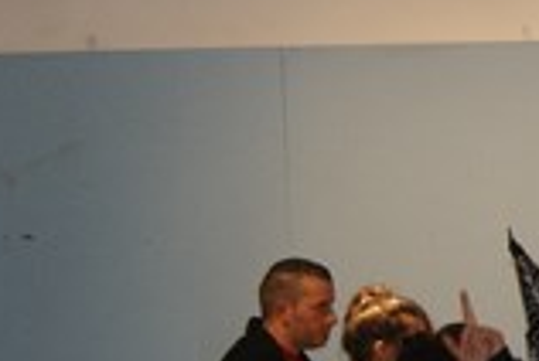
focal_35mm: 228
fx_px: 3420
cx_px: 1286
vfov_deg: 6.0
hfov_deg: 8.3
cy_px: 409
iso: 400
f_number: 4.5
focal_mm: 30
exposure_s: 1/60
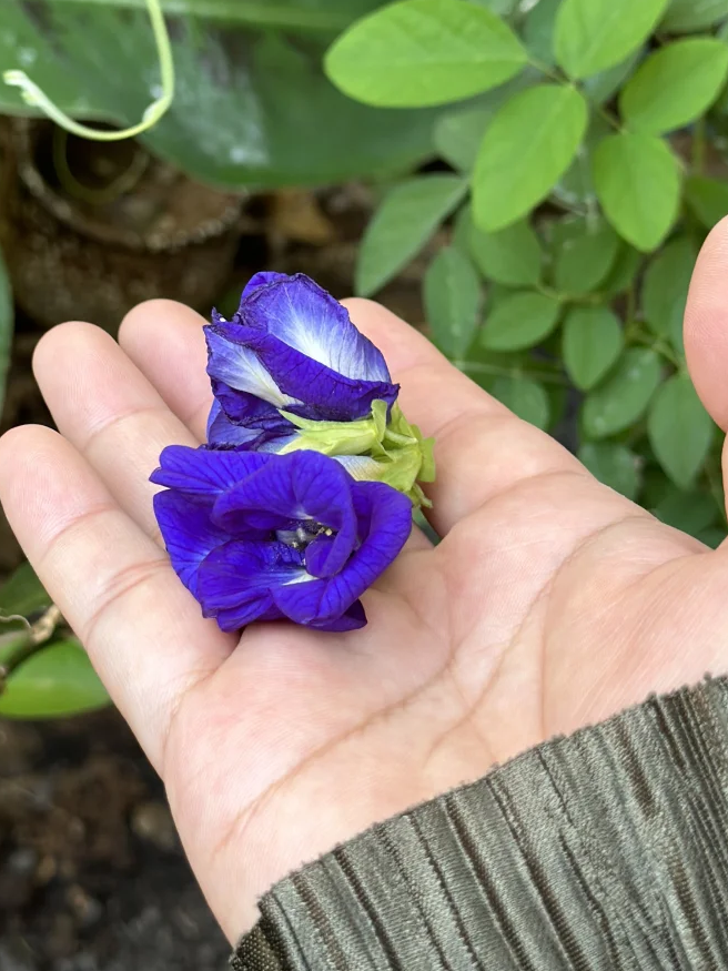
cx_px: 194
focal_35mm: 79
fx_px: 2216
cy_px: 286
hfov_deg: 18.6
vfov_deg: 24.5
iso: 125
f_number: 1.78
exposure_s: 1/98
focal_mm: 6.86
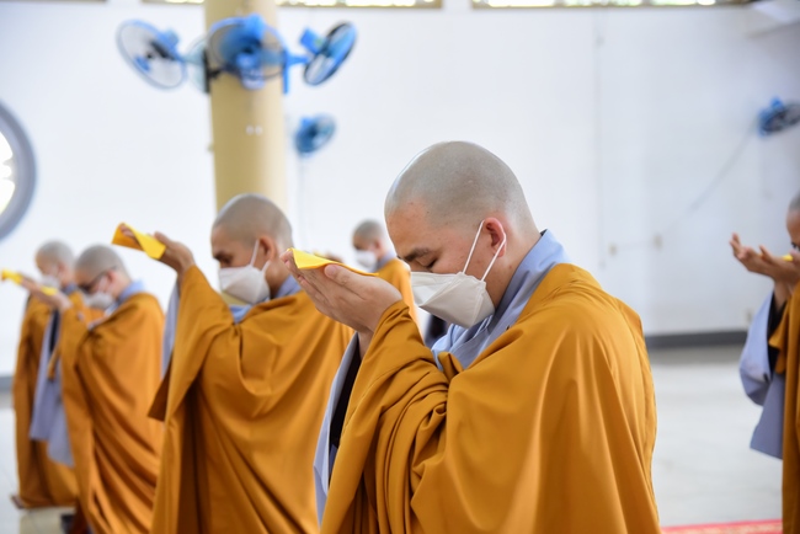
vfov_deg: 19.5
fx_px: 1556
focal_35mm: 70
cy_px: 267
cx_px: 400
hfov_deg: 28.8
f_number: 4.5
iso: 3200
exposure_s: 1/125
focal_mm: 70
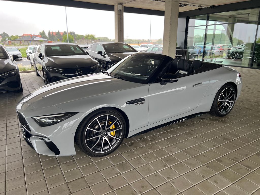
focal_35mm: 26
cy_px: 98
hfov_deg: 67.3
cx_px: 130
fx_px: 195
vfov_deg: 53.1
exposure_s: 1/401
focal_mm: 5.7
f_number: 1.5
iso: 50
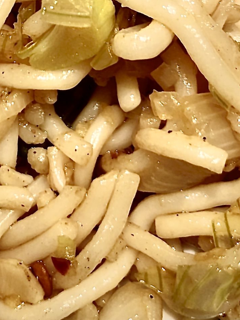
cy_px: -65
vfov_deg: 23.7
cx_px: 23
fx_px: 693
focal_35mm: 75
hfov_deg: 19.3
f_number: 1.8
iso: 25
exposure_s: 1/33
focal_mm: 3.99
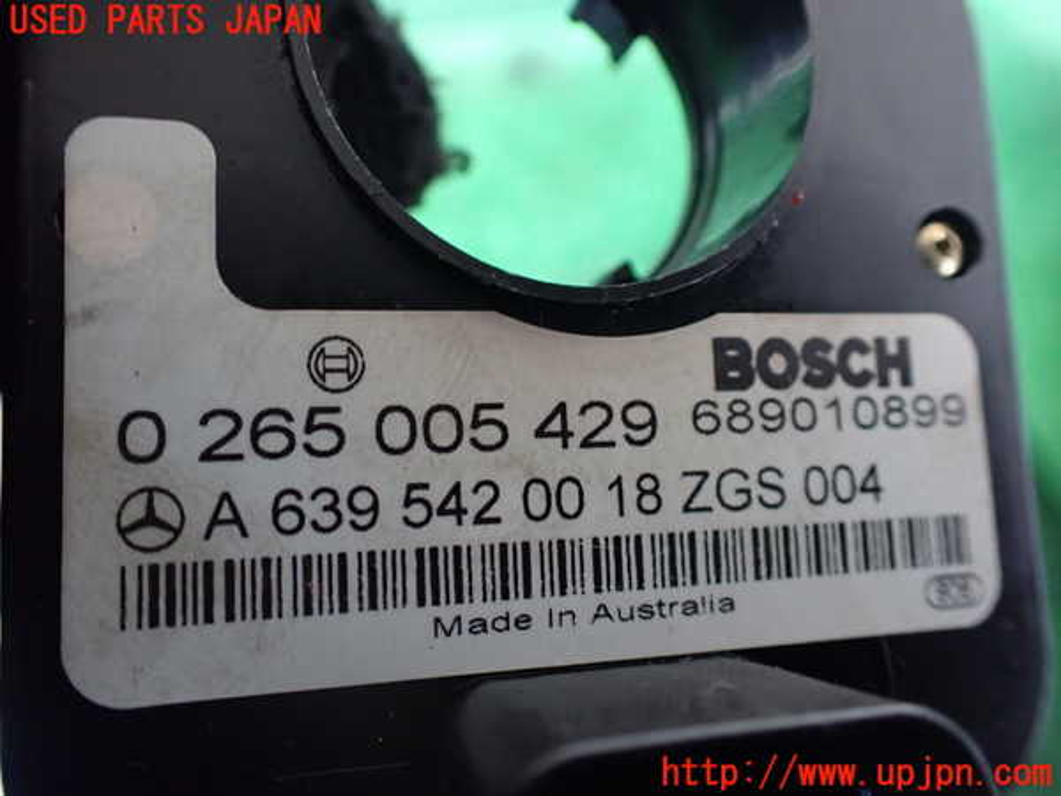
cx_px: 530
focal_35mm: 30
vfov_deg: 46.8
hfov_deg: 60.0
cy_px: 398
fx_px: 920
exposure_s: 1/40
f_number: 2.3
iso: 800
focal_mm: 5.4
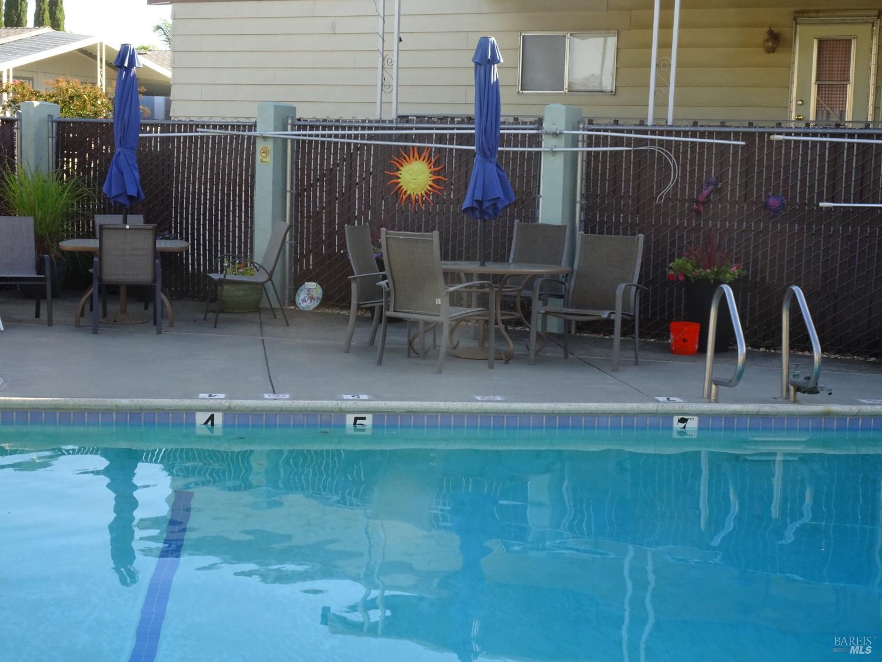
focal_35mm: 56
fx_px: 1427
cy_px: 331
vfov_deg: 26.1
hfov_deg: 34.3
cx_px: 441
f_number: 4.5
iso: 100
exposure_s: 1/60
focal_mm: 9.52
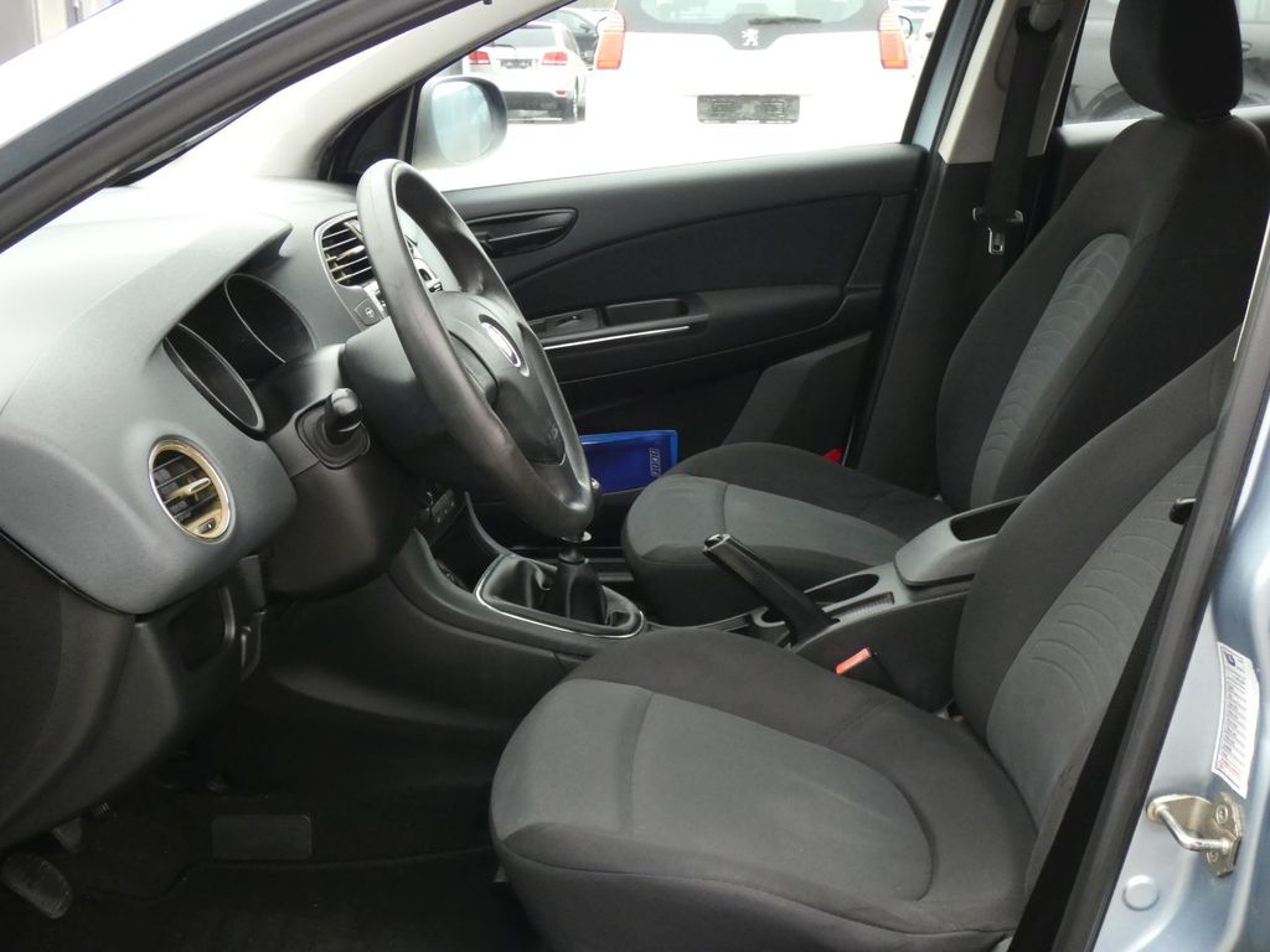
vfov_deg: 33.6
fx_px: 1578
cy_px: 476
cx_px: 635
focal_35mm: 43
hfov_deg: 43.9
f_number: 5
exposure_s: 1/80
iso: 640
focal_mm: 7.8
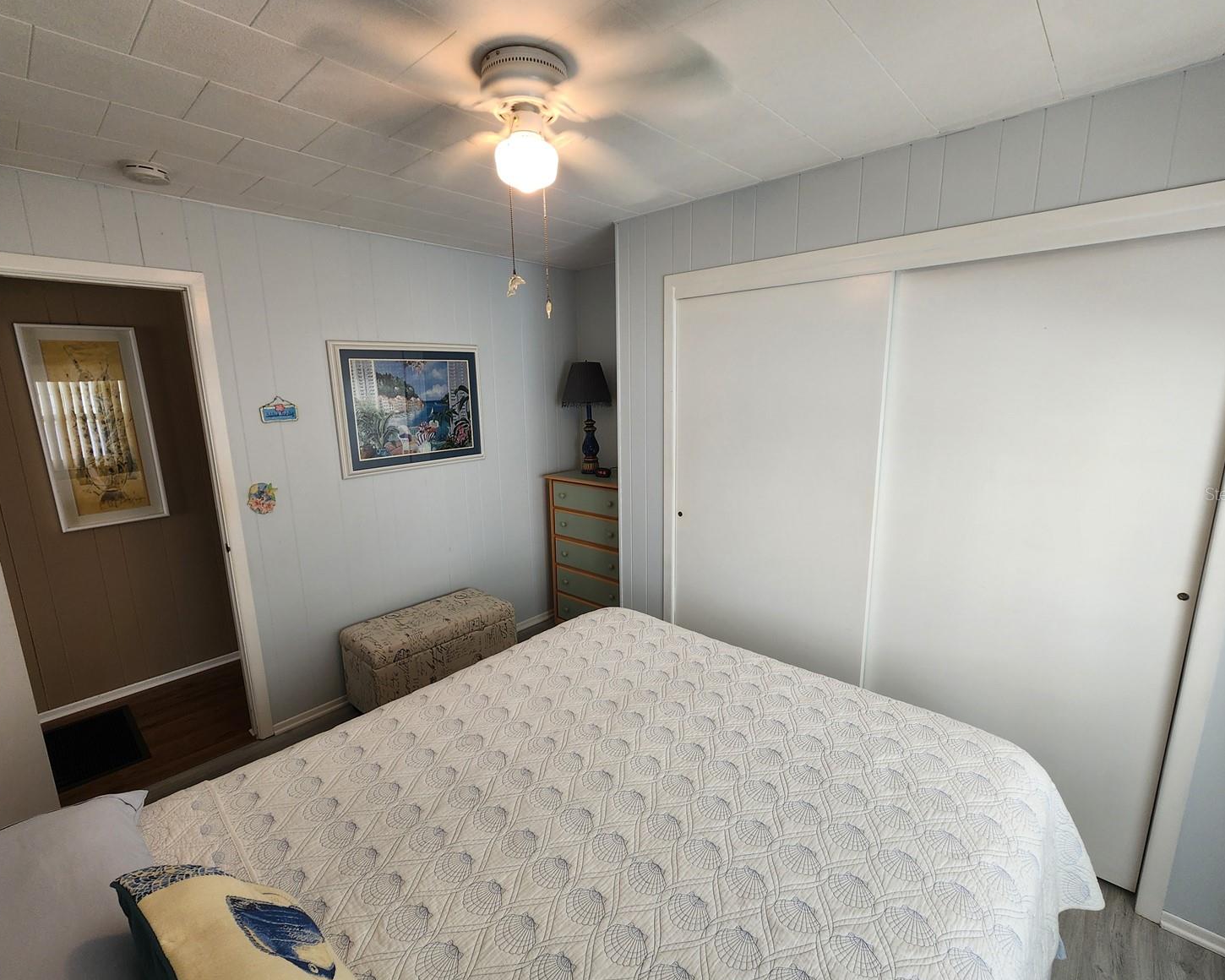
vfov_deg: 88.0
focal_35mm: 14
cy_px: 493
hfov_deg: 100.7
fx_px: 508
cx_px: 609
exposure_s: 1/60
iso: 100
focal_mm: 2.2
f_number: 2.2
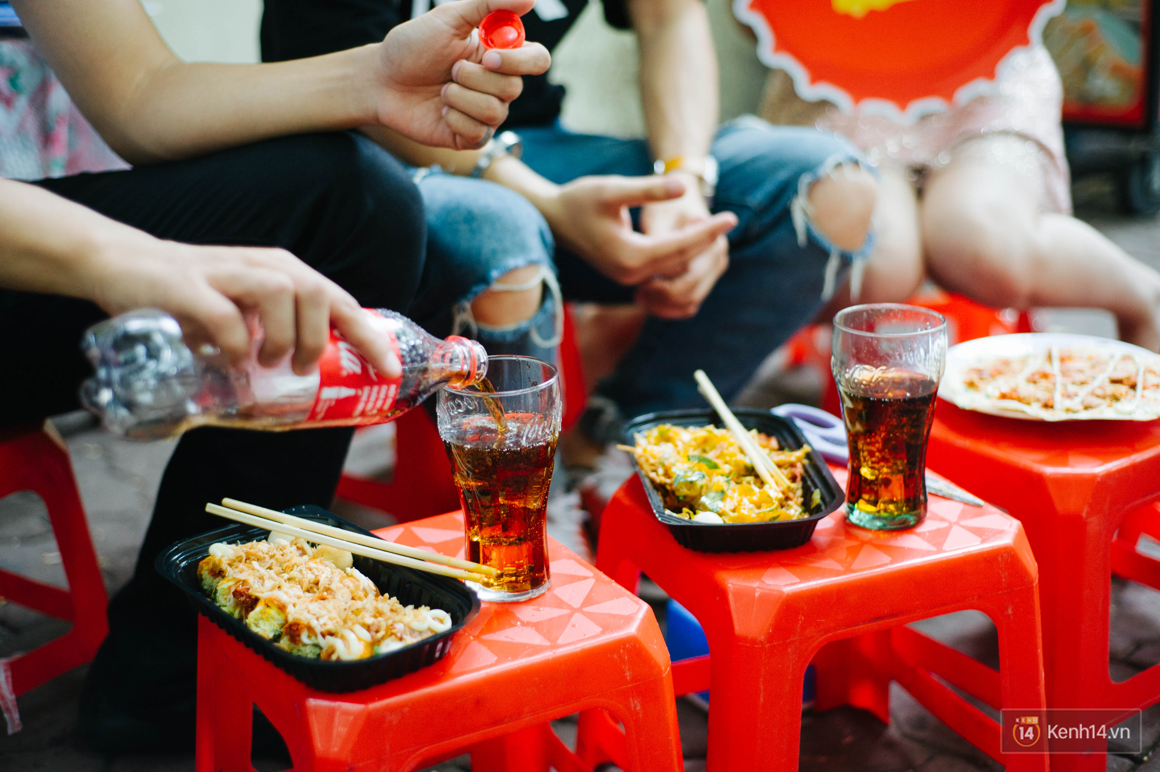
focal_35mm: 50
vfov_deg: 27.0
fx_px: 1610
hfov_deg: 39.6
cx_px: 580
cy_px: 386
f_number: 2.2
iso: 1000
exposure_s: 1/160
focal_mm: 50
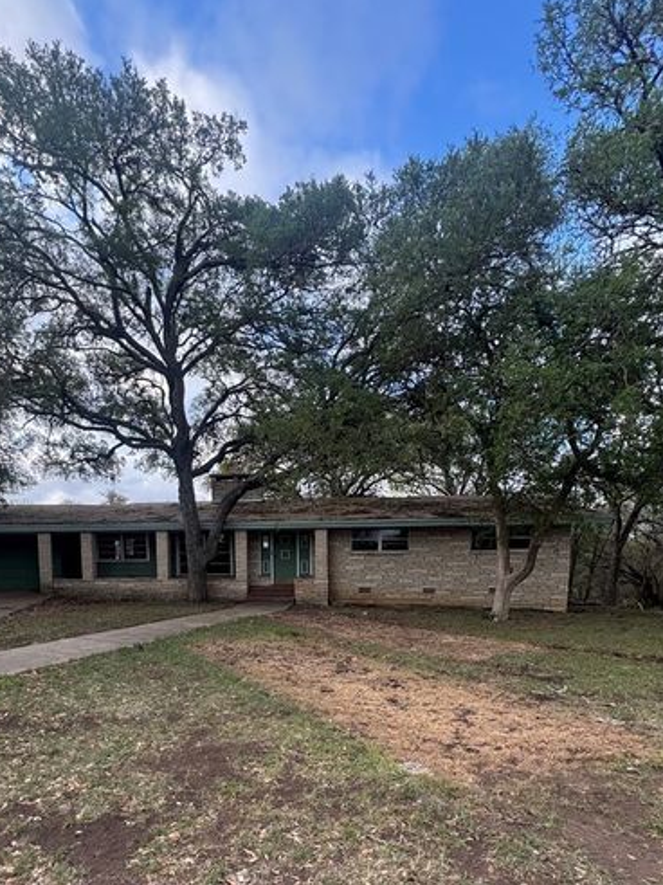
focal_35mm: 19
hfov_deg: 67.7
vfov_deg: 82.7
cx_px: 254
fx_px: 485
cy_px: 564
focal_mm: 2.22
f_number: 2.2
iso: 40
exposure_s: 1/157
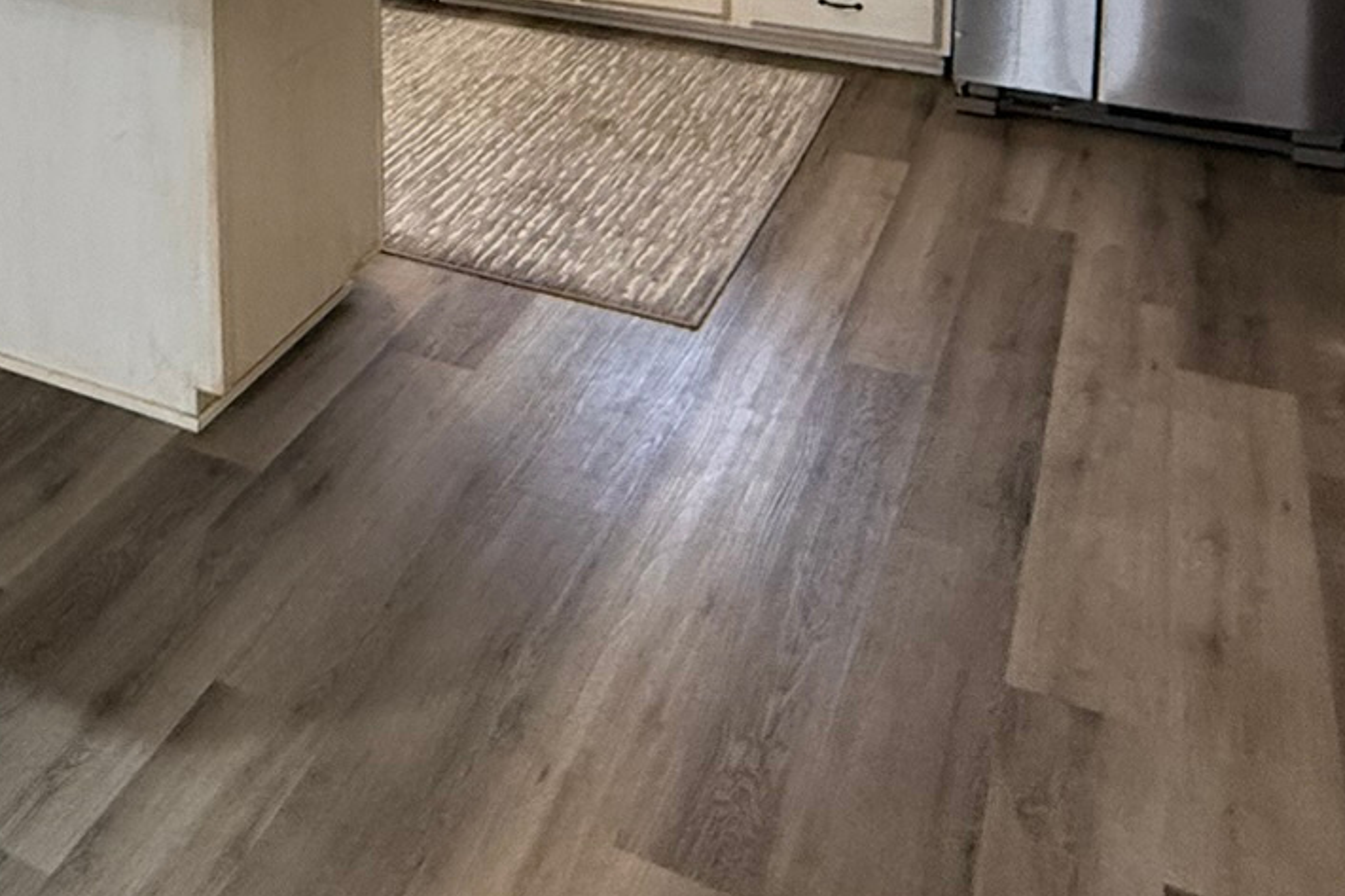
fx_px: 1569
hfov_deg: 44.2
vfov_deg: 27.2
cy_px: -244
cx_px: 275
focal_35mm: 42
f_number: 2.2
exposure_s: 1/120
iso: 400
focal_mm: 2.22
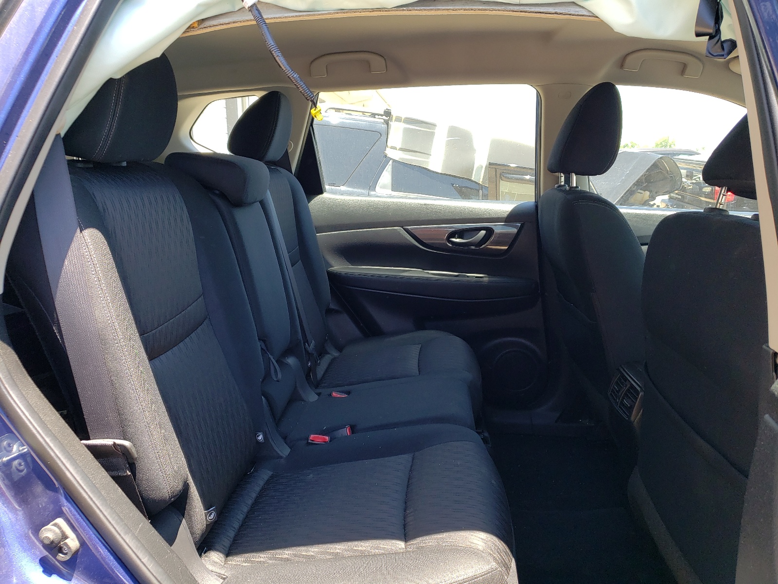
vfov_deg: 53.1
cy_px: 292
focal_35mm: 26
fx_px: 584
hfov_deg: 67.3
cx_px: 389
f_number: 1.5
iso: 50
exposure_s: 1/256
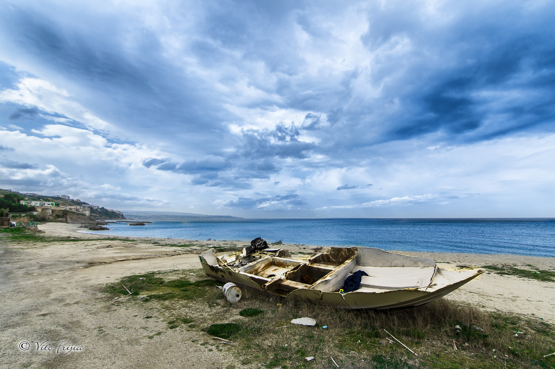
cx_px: 278
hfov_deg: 95.0
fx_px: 254
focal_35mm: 16
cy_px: 184
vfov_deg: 71.9
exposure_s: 1/1000
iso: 200
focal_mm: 11
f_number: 5.6
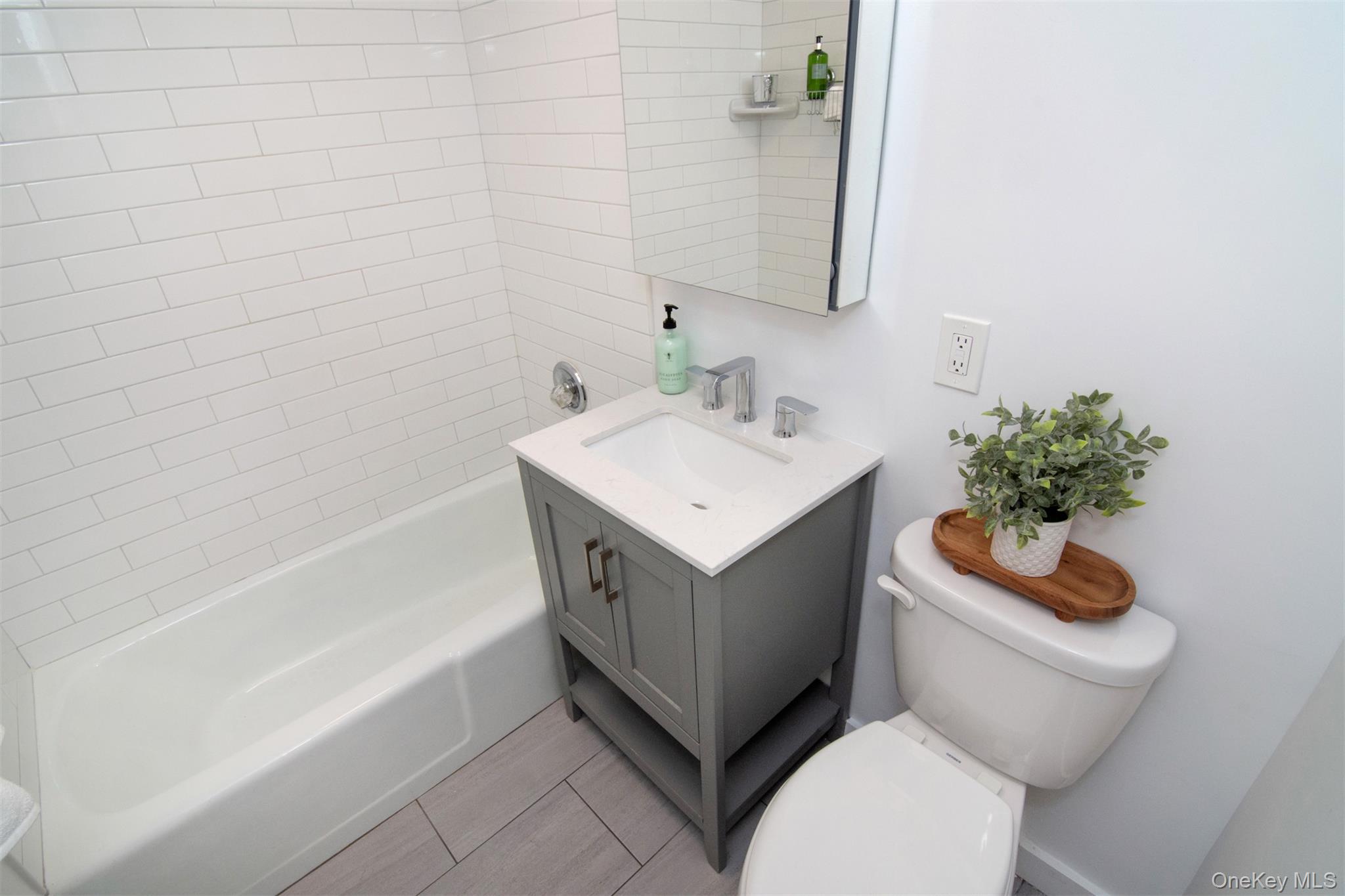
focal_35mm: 16
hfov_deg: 95.0
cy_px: 448
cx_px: 672
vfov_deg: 72.0
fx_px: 616
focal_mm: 11
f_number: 11
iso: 500
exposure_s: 1/100
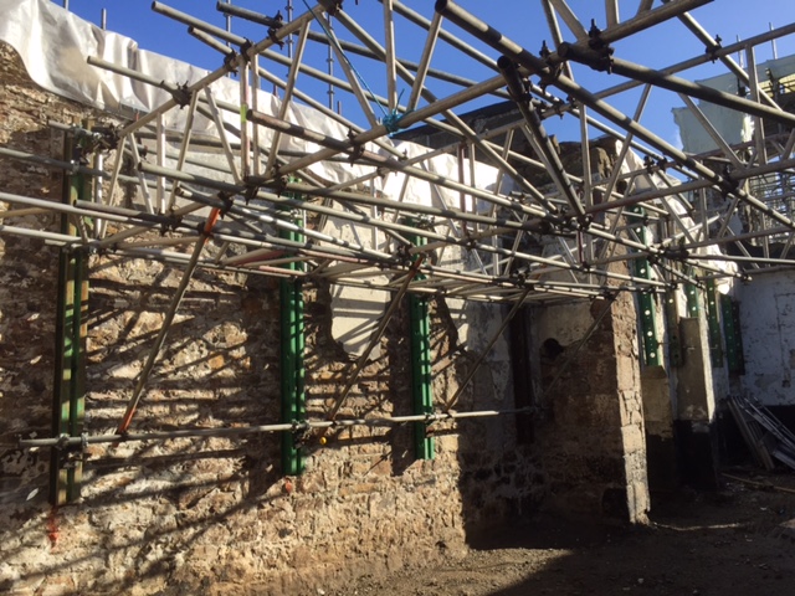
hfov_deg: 61.7
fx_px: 666
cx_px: 398
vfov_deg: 48.2
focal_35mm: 29
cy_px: 298
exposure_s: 1/1647
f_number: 2.2
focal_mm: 4.15
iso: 32
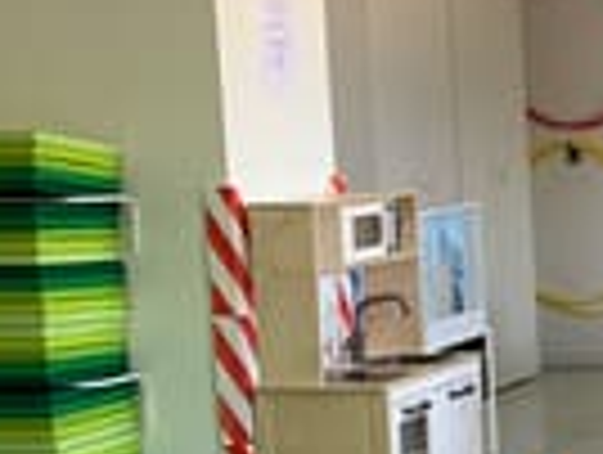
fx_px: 2024
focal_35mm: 116
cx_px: 1202
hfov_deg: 14.2
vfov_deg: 12.8
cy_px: 342
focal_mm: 4.25
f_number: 1.8
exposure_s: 1/100
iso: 80
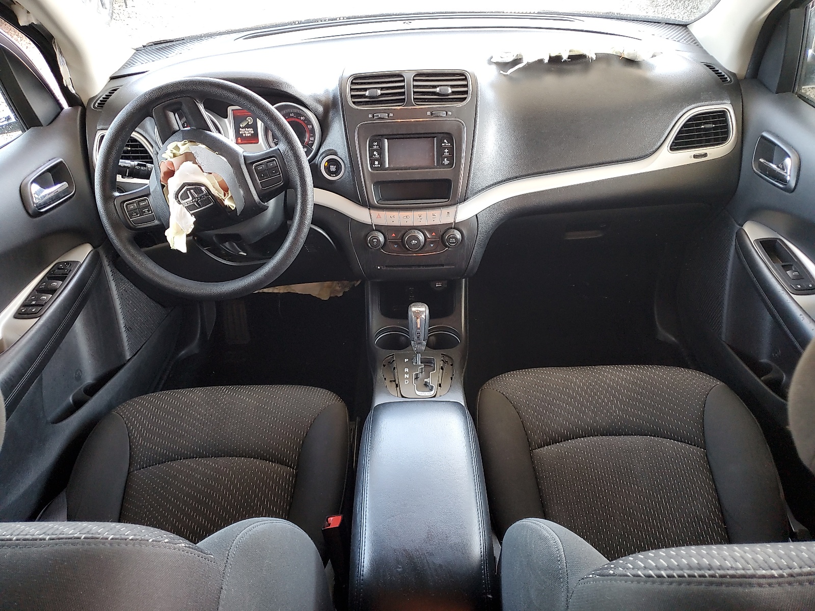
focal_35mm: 26
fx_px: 612
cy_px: 306
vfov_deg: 53.1
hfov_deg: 67.3
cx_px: 408
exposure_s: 1/60.2
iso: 96
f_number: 1.5
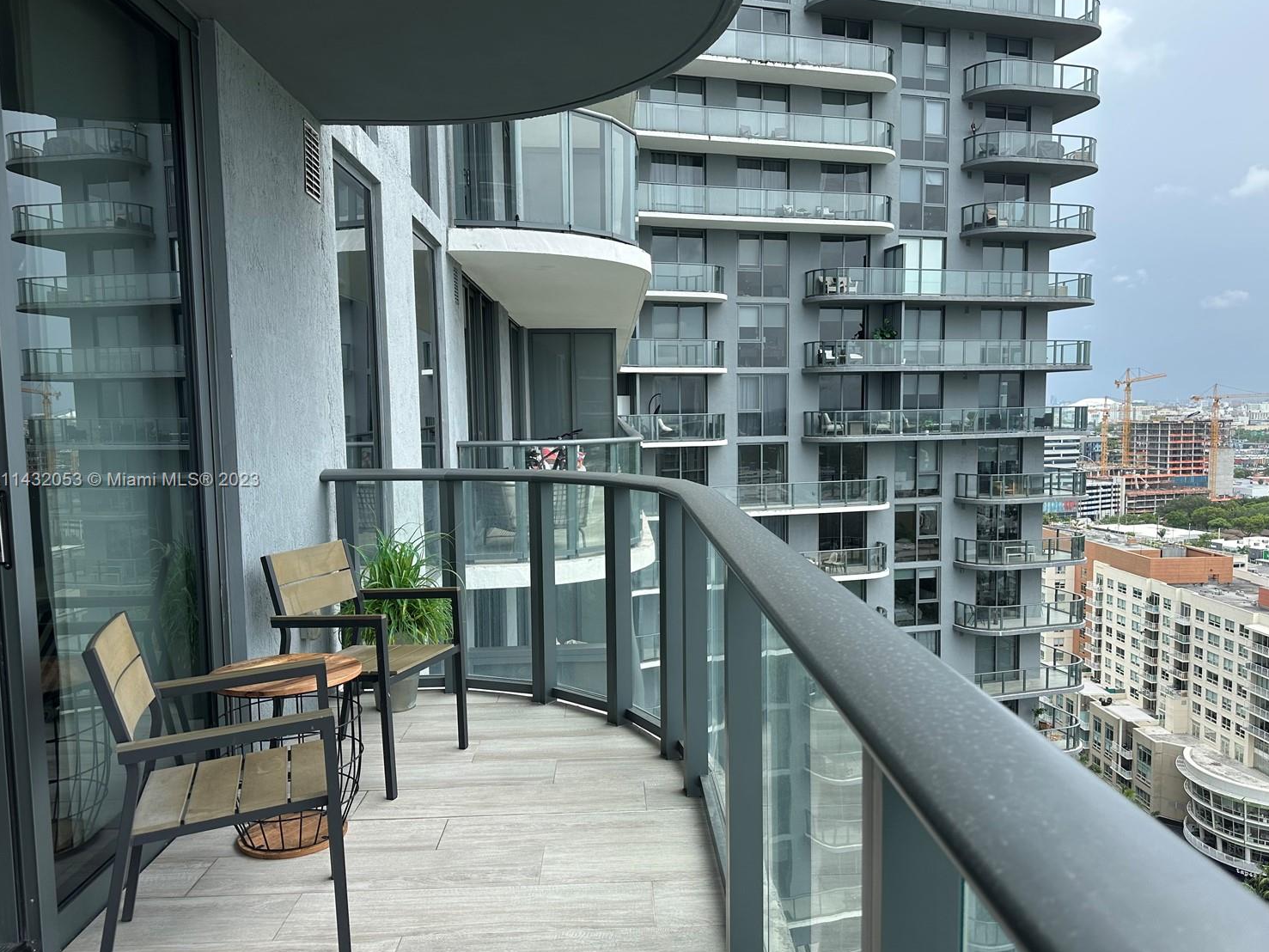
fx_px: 953
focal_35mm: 26
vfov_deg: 53.1
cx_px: 672
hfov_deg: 67.2
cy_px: 481
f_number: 1.78
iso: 80
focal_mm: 6.86
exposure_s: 1/1639
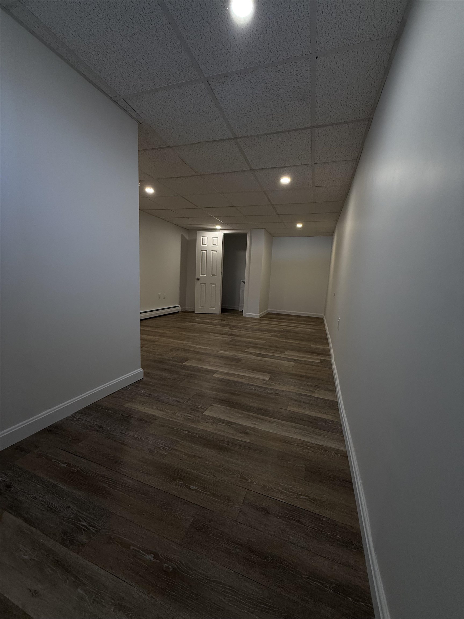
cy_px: 310
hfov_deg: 85.7
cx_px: 232
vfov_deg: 102.1
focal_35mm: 14
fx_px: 250
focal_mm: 2.22
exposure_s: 1/120
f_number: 2.2
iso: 200
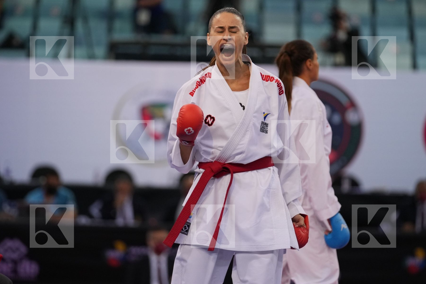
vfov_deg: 5.1
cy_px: 142
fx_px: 3172
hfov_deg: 7.7
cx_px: 213
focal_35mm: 268
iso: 1600
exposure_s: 1/1000
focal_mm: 178
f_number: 2.8
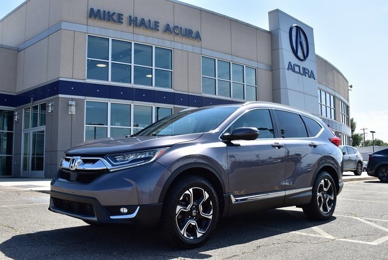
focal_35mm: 36
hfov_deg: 53.1
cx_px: 194
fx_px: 388
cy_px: 130
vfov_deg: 36.9
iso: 100
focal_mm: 24
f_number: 8
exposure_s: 1/250
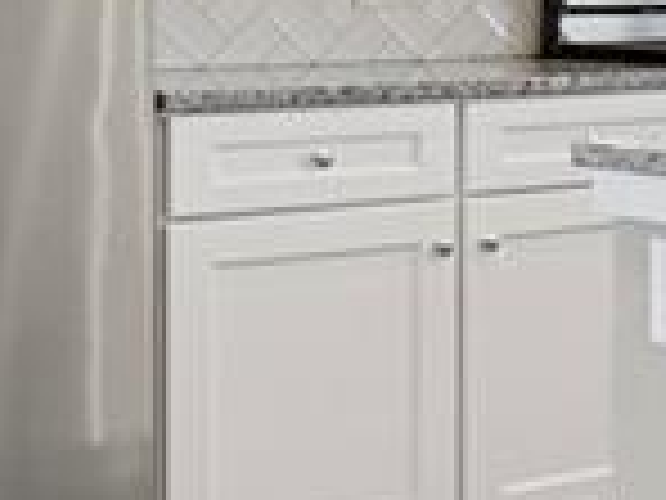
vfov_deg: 12.9
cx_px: 1282
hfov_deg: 14.7
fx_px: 2174
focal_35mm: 113
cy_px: -32
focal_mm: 17
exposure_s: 1/20
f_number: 8
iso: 4500
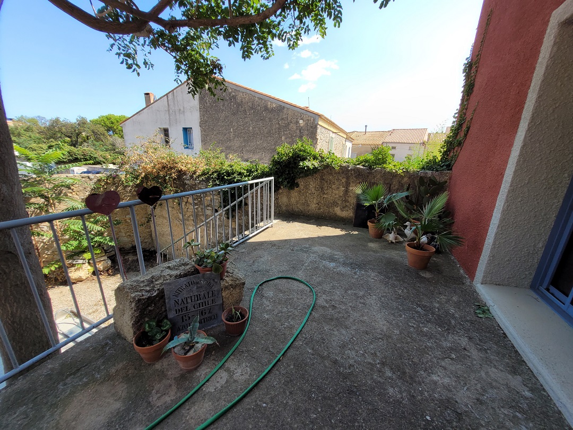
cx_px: 286
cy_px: 215
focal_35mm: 13
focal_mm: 1.74
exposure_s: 1/631
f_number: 2.2
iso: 40
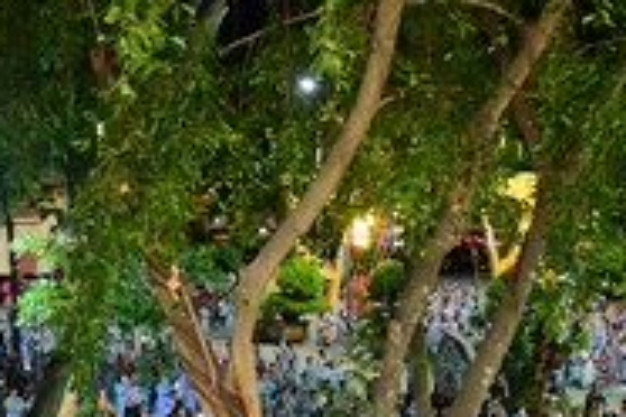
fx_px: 1461
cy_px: 277
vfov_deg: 16.2
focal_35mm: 84
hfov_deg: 24.1
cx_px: 242
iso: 3200
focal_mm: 24
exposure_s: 1/80
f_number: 4.5
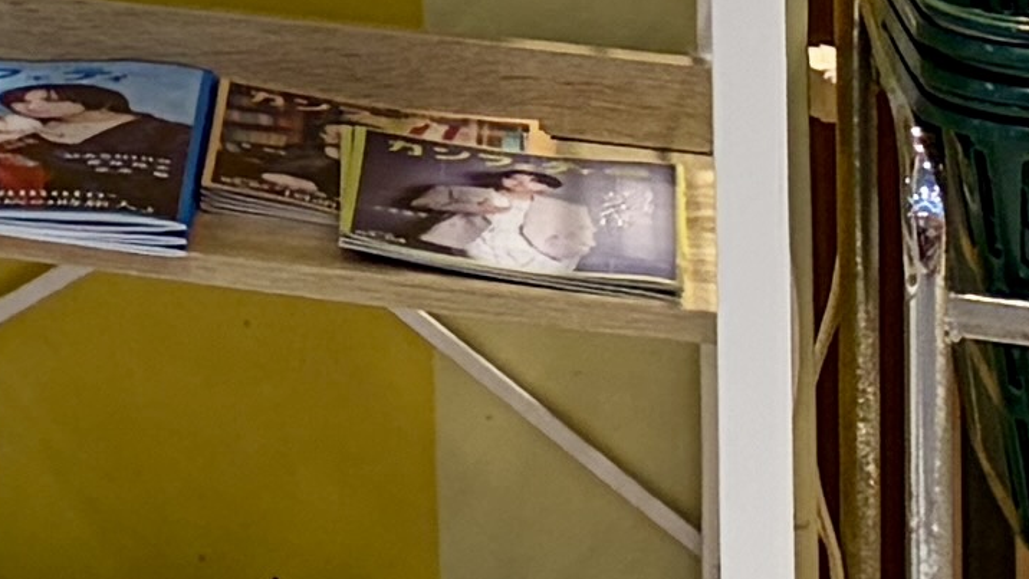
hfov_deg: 7.5
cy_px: -1896
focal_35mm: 226
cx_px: -2675
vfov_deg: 4.8
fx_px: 6167
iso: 64
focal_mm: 5.96
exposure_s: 1/120
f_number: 1.6
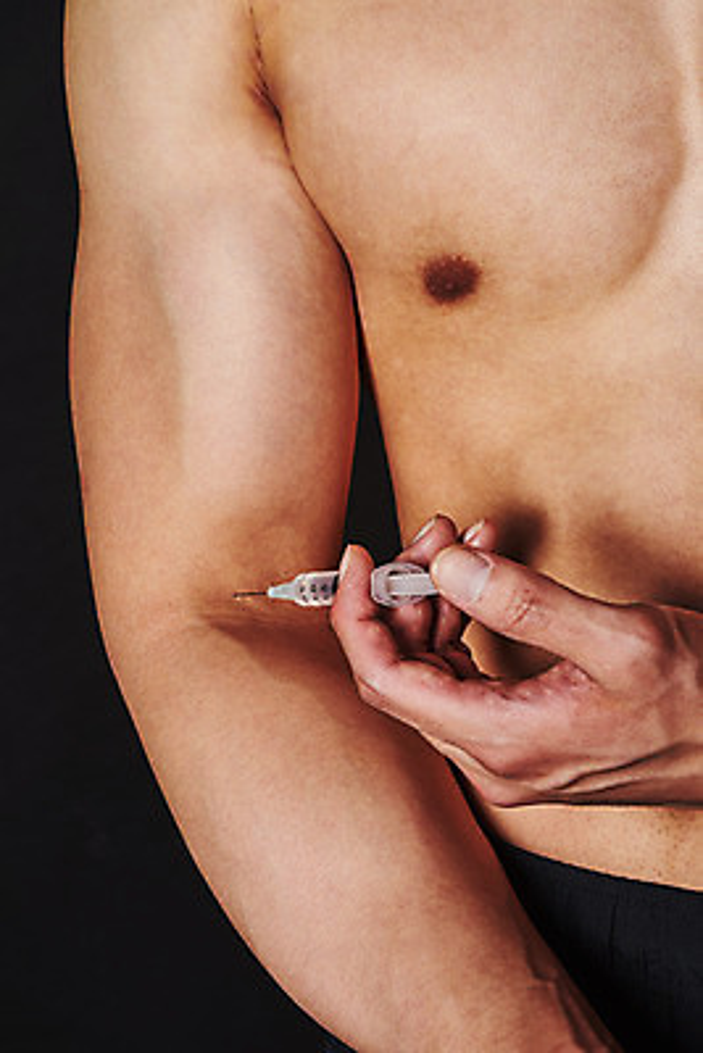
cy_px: 526
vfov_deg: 19.4
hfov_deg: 13.1
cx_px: 352
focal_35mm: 105
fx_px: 3073
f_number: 22
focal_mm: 105
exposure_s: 1/125
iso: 100
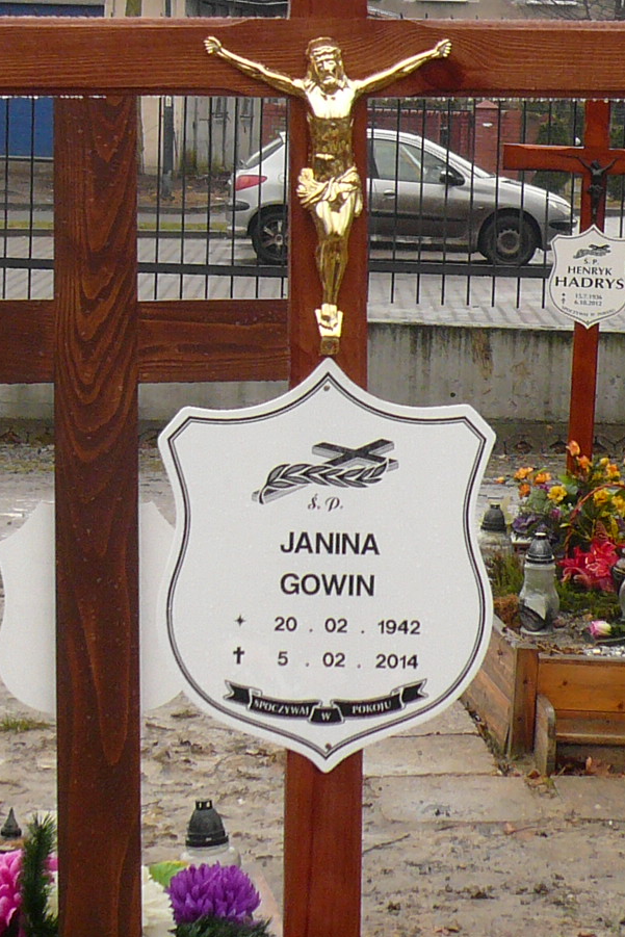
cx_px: 391
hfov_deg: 12.6
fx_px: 2837
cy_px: 316
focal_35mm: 109
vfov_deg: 18.7
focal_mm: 6.4
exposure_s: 1/250
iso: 100
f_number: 3.2
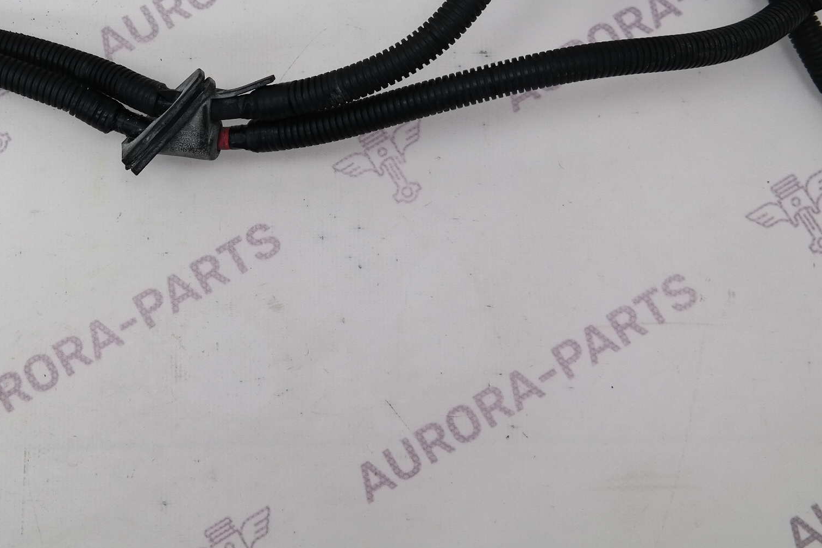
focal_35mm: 59
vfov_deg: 22.6
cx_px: 223
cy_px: 78
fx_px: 1347
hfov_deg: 33.4
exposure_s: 1/80
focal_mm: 20
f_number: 3.5
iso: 200
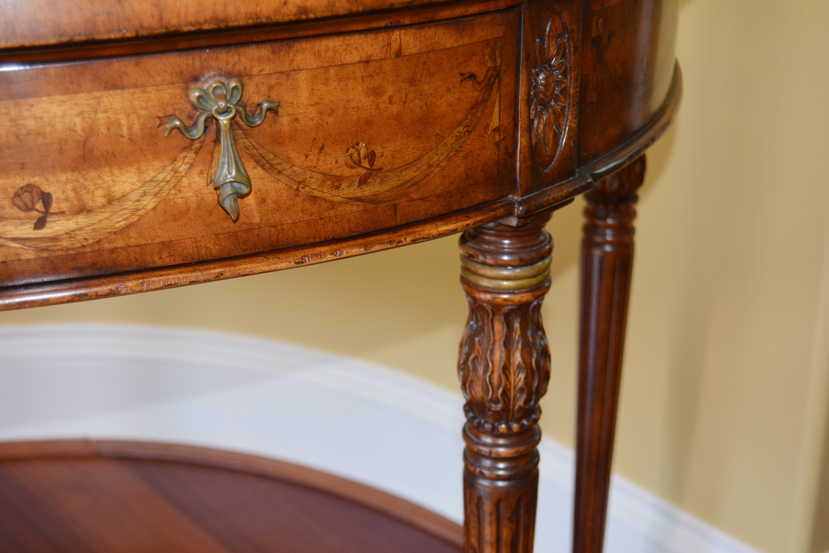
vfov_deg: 23.8
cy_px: 276
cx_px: 414
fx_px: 1313
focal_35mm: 57
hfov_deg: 35.1
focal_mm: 38
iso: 400
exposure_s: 1/80
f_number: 4.8
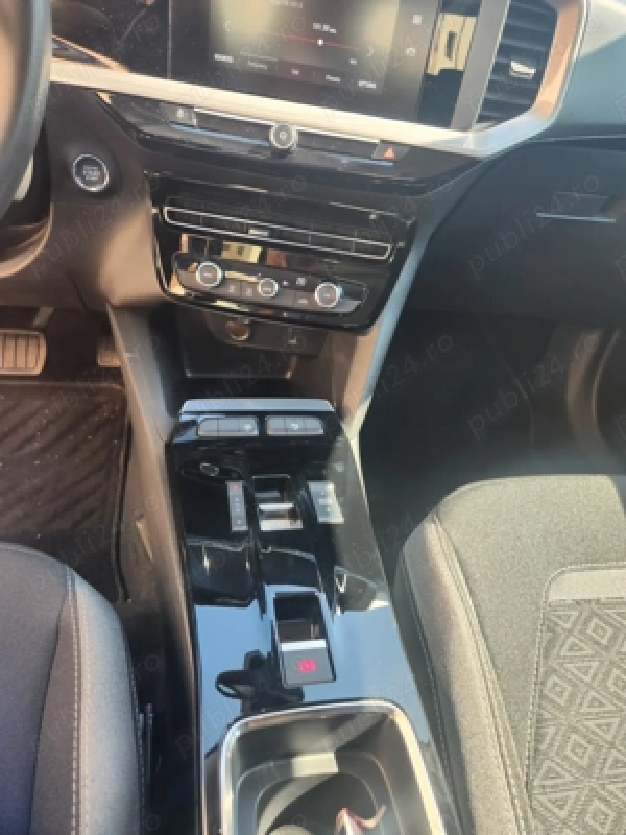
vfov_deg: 73.9
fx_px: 555
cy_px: 418
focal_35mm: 23
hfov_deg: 58.9
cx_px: 313
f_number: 1.8
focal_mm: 5.4
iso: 64
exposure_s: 1/180
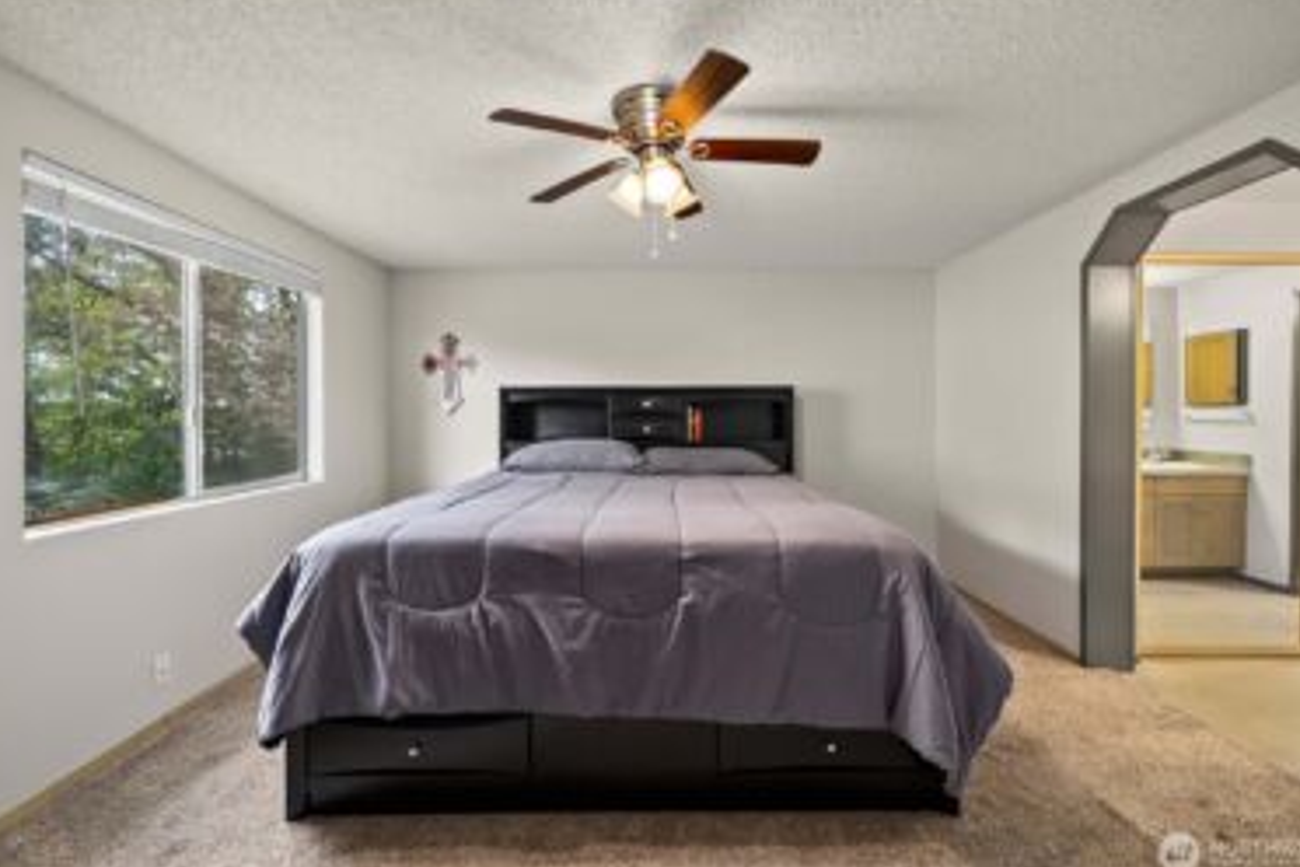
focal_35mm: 14
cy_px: 418
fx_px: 506
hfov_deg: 104.2
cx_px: 660
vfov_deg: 81.2
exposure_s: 1/2.5
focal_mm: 13
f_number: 7.1
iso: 1000
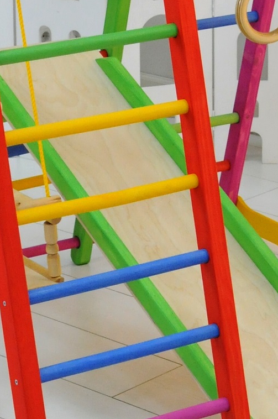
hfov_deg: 7.7
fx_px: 2068
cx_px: 186
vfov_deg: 11.5
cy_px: 90
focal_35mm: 178
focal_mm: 30
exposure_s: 1/60
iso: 1000
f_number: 5.6
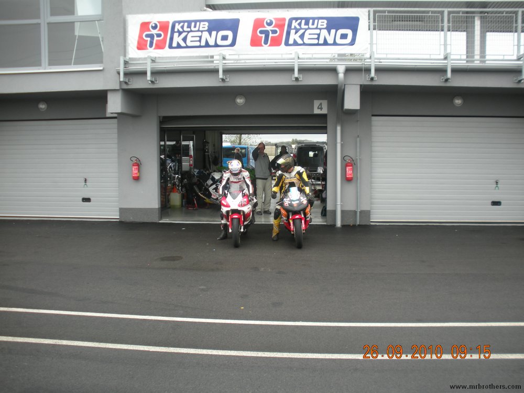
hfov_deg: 52.6
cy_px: 196
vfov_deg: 40.7
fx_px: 530
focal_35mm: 35
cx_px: 262
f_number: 3.5
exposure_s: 1/84.2
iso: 64
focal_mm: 6.3
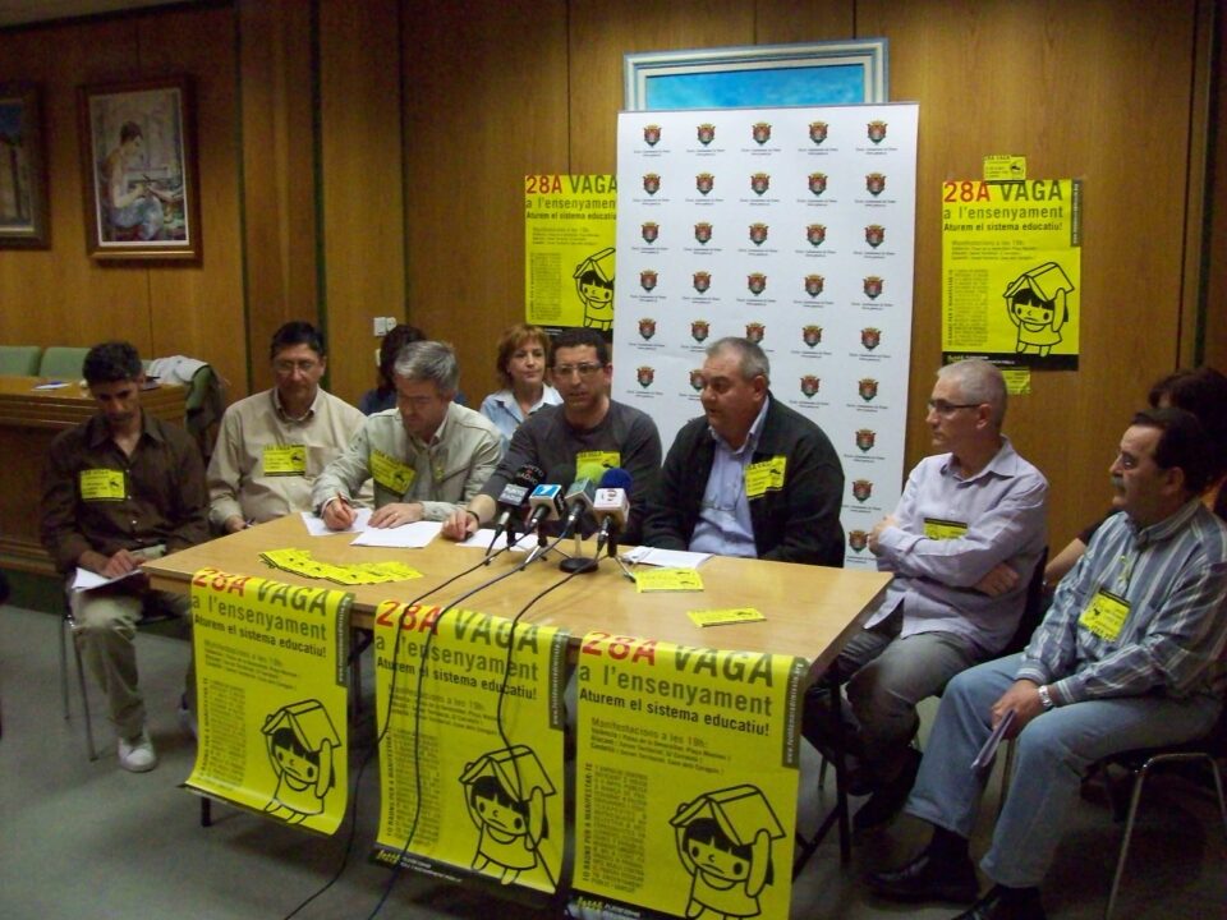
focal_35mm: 36
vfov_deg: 39.7
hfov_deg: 51.4
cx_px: 614
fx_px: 1276
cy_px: 460
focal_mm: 6
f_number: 2.7
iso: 403
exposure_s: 1/128
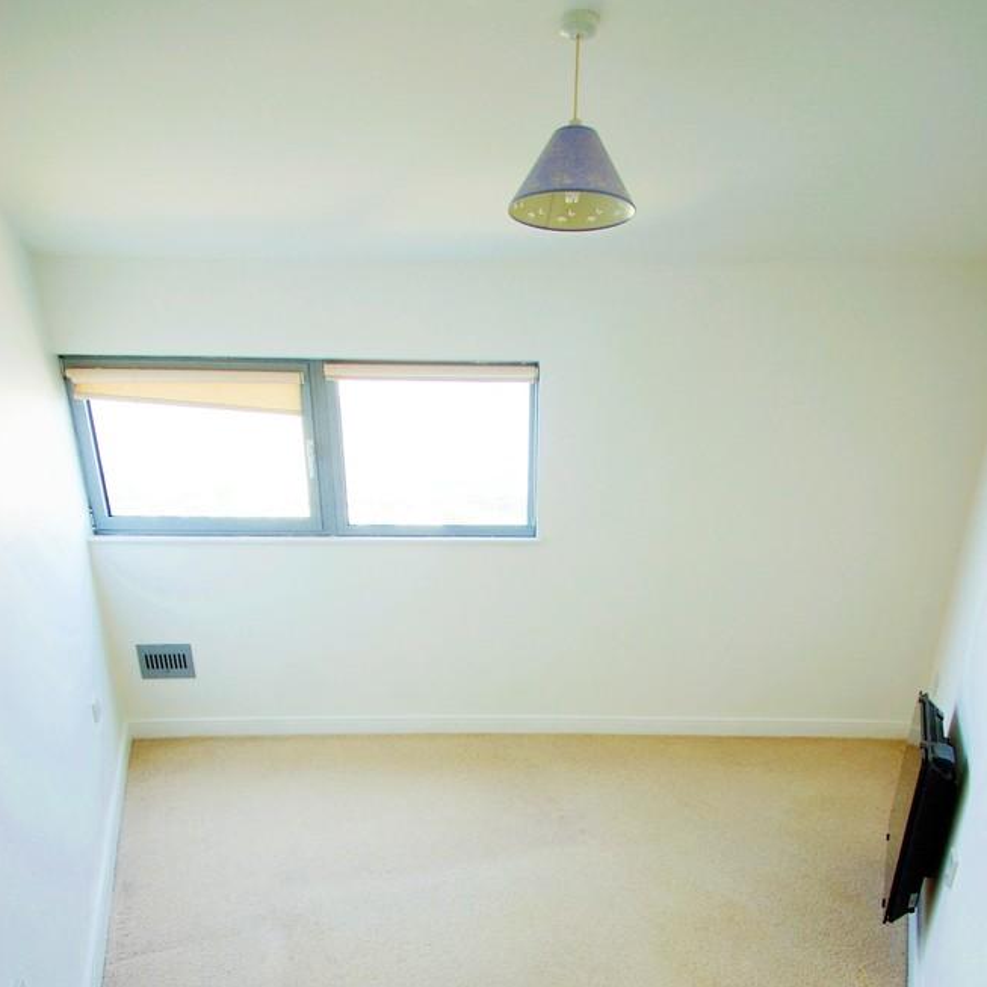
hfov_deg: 74.8
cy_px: 747
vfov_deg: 69.6
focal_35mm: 20
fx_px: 645
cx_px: 513
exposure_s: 1/40
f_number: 4.5
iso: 100
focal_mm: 10
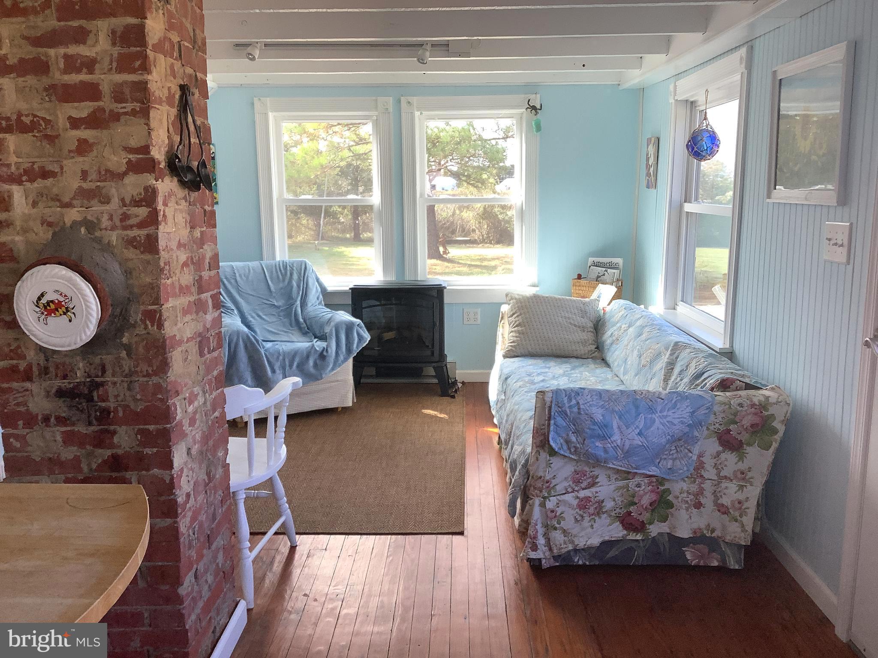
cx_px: 439
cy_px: 329
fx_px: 786
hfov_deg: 58.4
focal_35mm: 31
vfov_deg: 45.4
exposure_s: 1/120
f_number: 2.4
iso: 50
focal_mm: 3.3
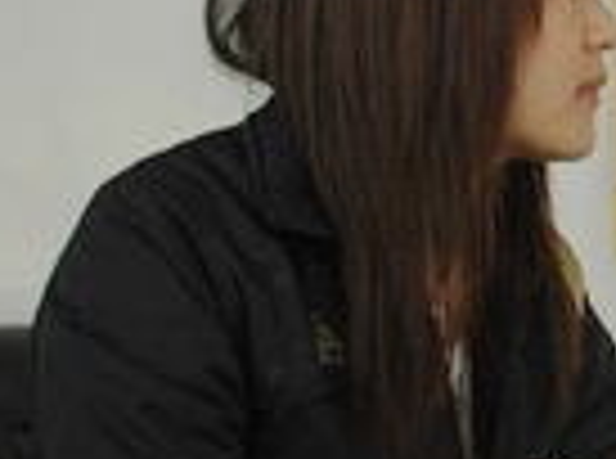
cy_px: 137
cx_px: 823
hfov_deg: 15.1
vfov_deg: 11.9
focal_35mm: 124
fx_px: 2201
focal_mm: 28
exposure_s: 1/160
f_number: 6.3
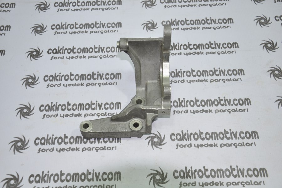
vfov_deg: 29.8
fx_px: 352
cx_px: 141
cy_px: 94
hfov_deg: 43.6
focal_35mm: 45
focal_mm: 30
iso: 200
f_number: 5.6
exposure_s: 1/50
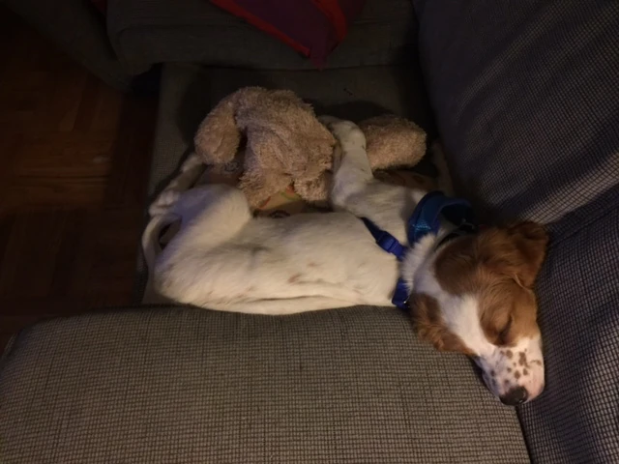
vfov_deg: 48.2
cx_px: 310
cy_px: 232
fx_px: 519
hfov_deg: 61.7
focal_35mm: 29
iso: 100
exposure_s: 1/4
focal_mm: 4.15
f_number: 2.2
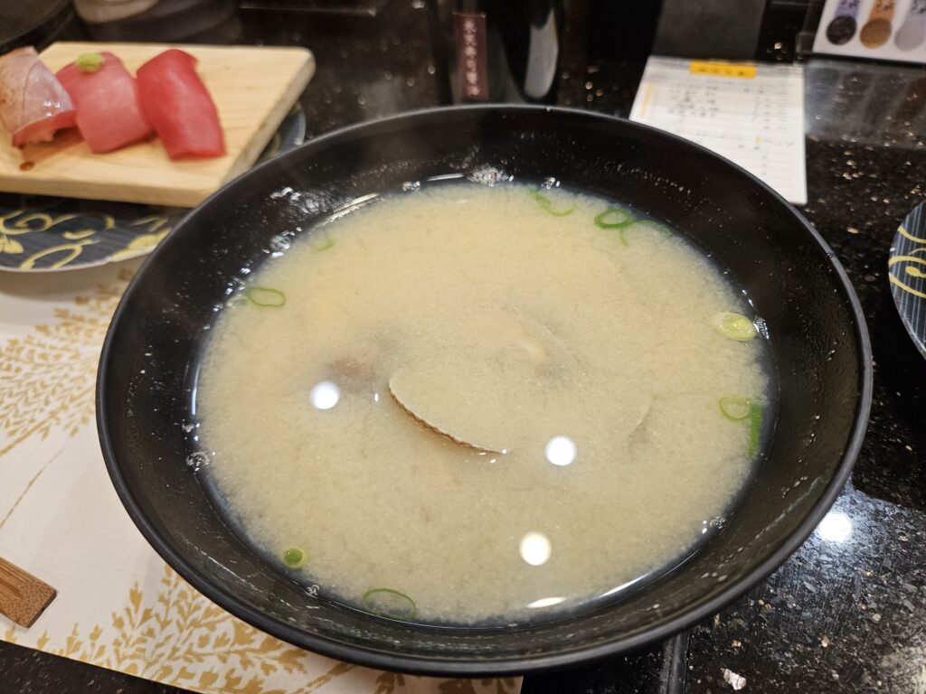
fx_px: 615
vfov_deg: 58.9
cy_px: 347
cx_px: 463
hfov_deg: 73.9
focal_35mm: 23
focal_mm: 5.4
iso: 160
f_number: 1.8
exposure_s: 1/100
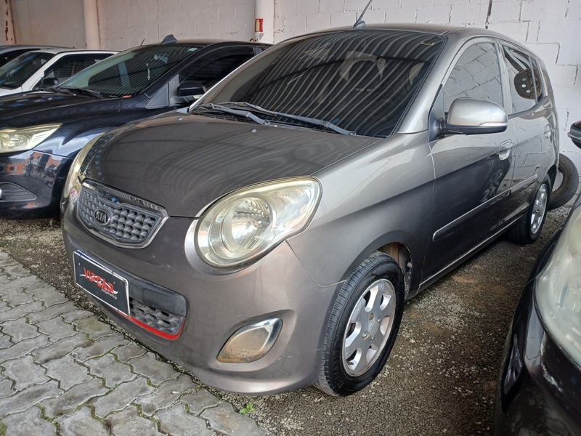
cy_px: 218
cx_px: 290
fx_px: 436
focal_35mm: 26
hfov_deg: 67.3
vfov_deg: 53.1
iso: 32
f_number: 1.8
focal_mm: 3.98
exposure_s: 1/60
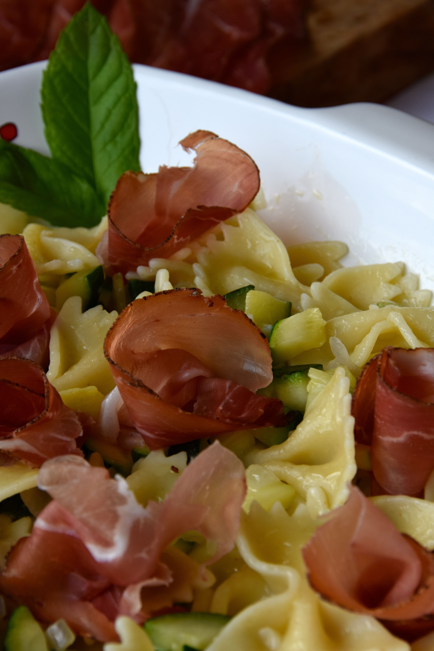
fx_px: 3038
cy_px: 326
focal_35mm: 168
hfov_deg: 8.2
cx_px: 217
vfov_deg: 12.2
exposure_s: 1/200
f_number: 10
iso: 500
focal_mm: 112
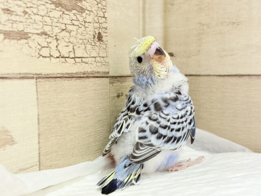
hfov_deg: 36.8
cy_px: 98
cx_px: 130
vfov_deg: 28.0
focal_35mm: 52
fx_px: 392
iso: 100
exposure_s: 1/33
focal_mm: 5.96
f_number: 1.6
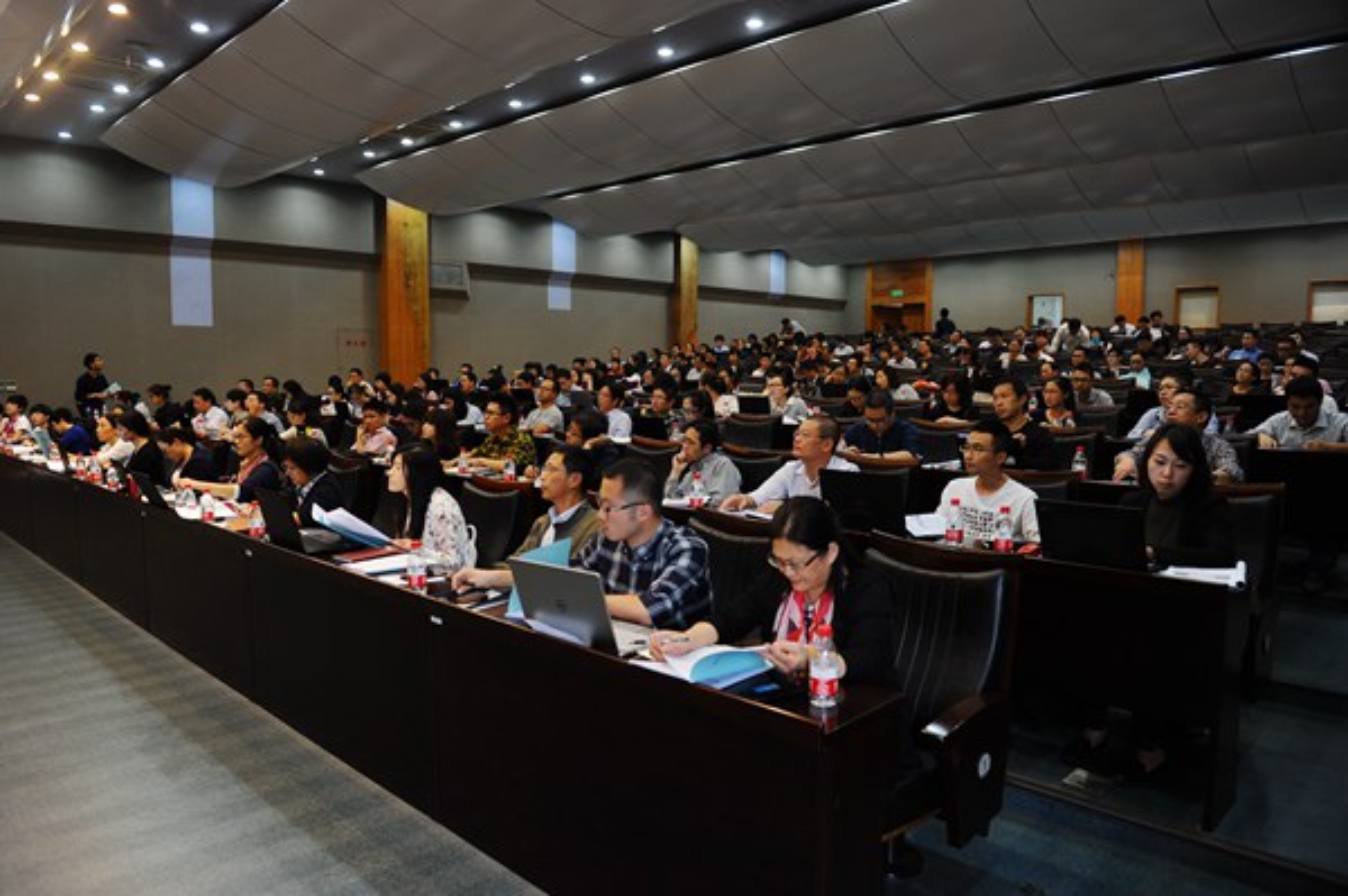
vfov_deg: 53.1
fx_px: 898
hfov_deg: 73.8
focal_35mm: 24
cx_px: 674
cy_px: 448
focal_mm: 24
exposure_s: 1/50
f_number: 3.2
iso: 800
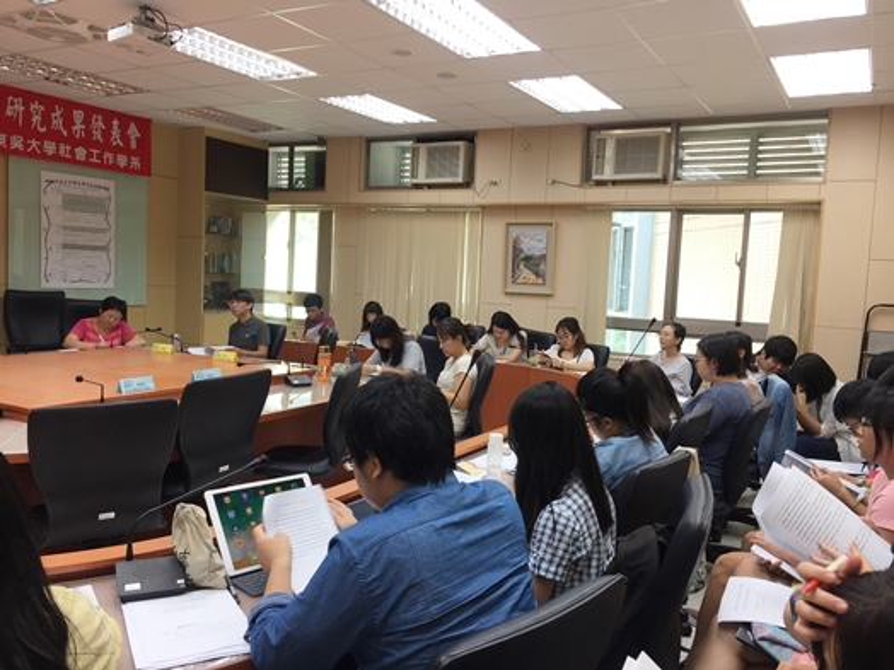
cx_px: 447
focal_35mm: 29
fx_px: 749
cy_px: 335
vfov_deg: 48.2
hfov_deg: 61.7
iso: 32
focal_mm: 4.15
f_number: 2.2
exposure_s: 1/40
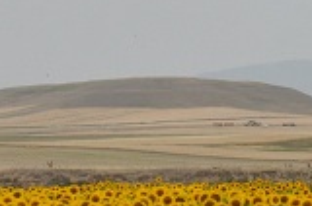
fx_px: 3408
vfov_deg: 3.5
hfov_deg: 5.2
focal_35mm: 394
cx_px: 538
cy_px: 251
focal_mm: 70
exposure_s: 1/2000
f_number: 11
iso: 2000
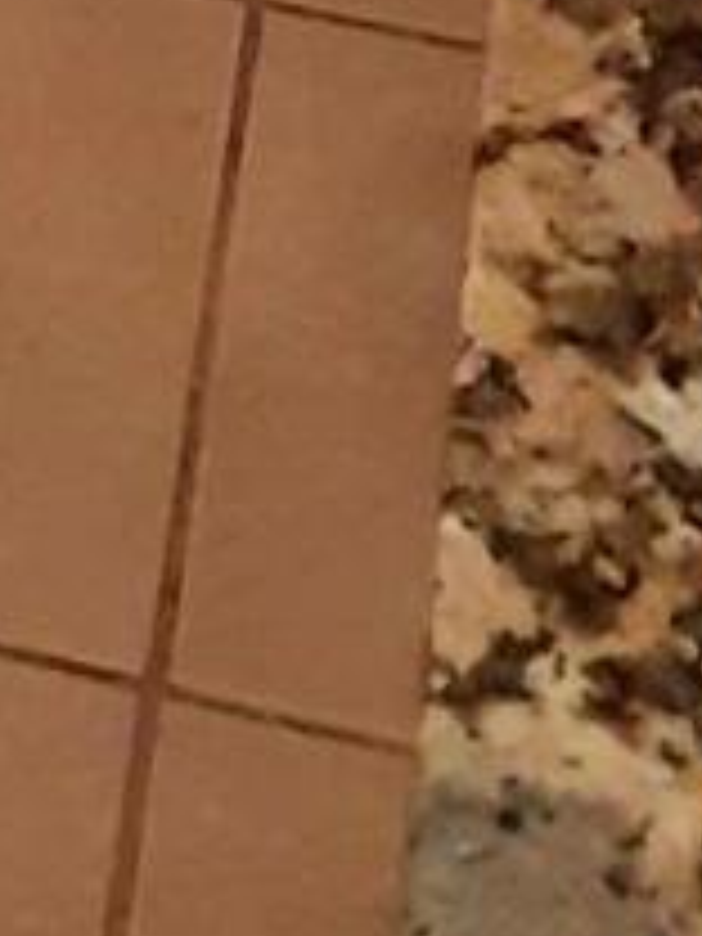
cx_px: -1030
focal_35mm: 199
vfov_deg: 7.8
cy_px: -2376
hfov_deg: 7.0
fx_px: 5381
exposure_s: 1/30
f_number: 1.9
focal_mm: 3.6
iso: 200
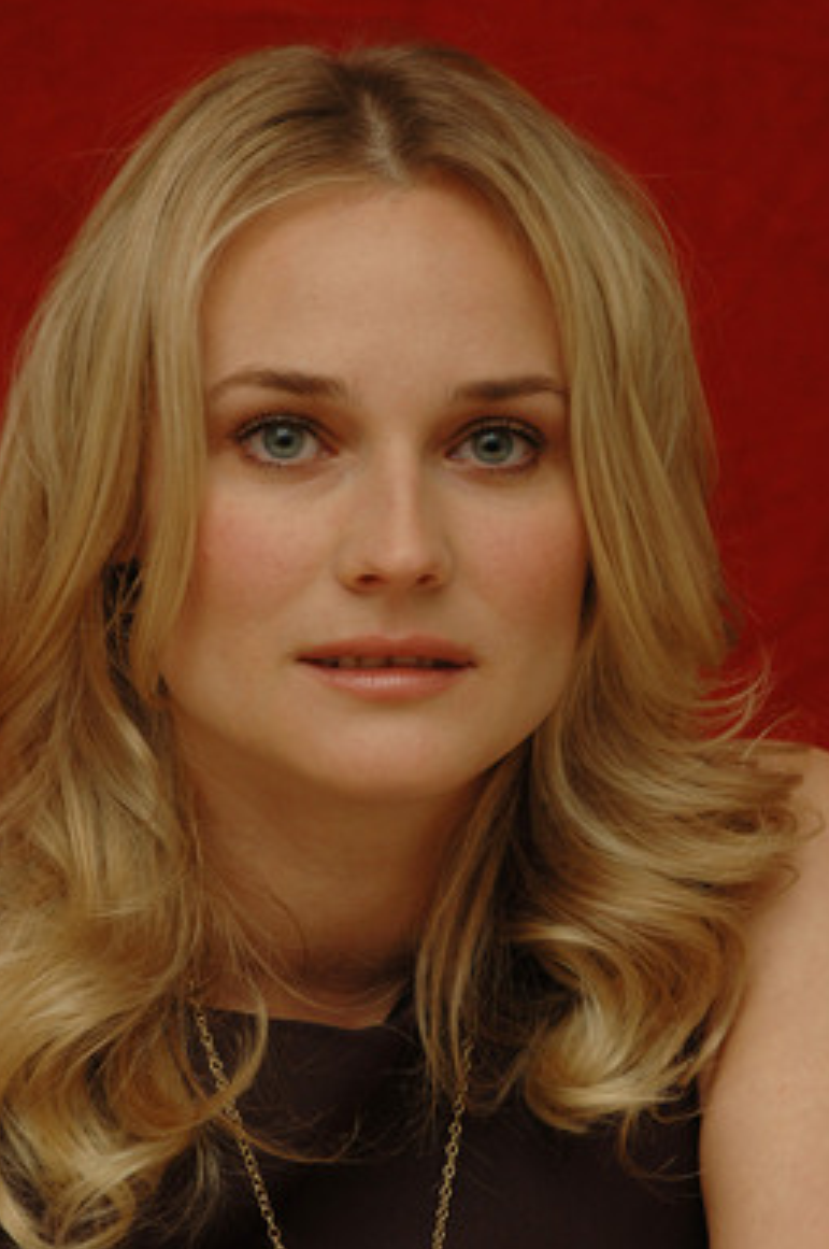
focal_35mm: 210
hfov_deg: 6.5
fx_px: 7256
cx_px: 406
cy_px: 639
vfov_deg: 9.8
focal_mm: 135
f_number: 11
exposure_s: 1/400
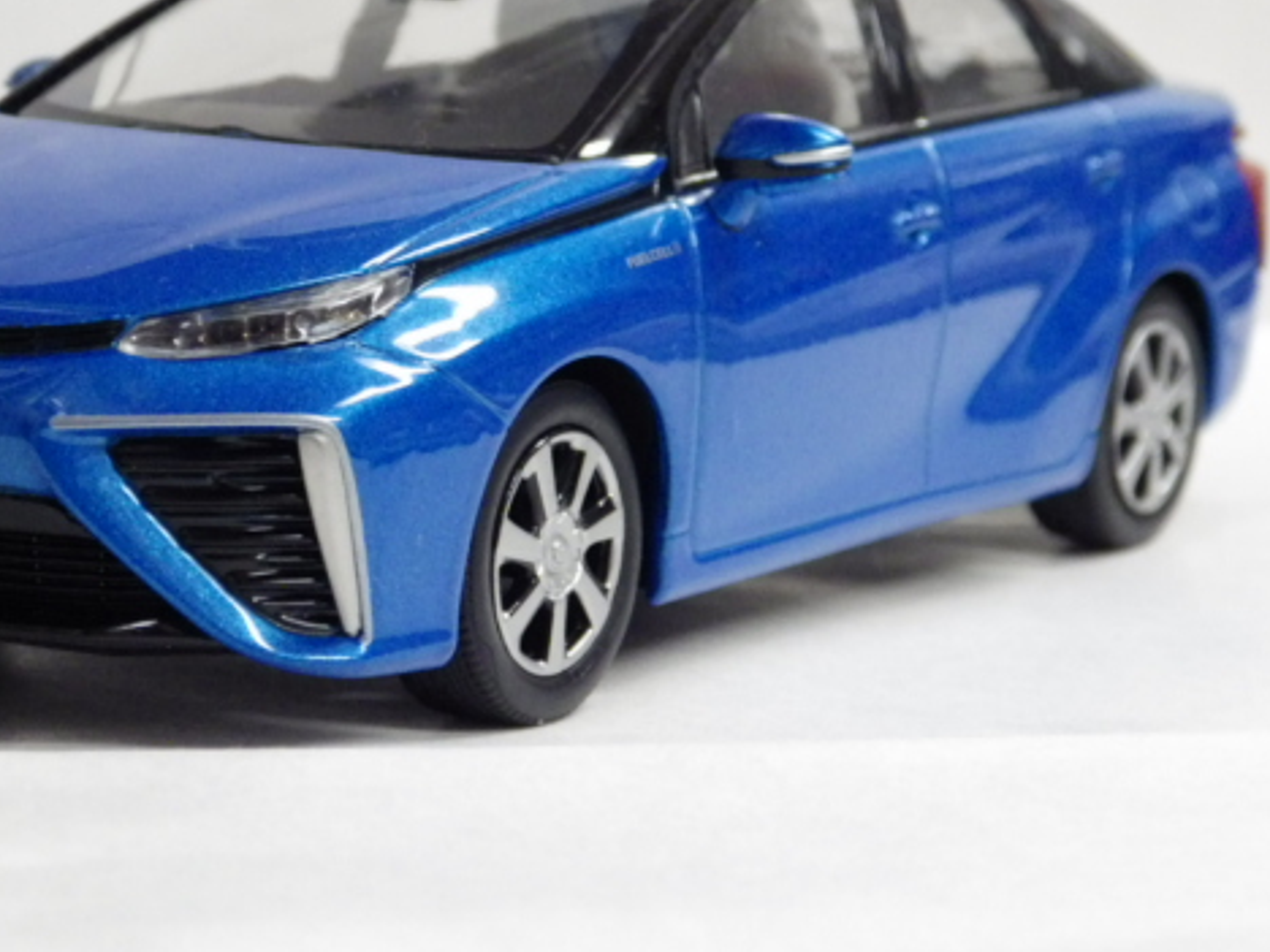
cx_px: 440
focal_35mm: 119
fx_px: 4366
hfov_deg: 16.5
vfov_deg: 12.4
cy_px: 350
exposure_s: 1/40
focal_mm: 15.6
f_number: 4.4
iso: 800
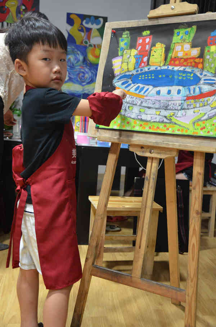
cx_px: 108
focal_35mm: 42
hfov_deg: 31.8
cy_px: 164
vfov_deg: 46.5
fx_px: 380
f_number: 4
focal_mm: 28
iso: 1400
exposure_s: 1/30
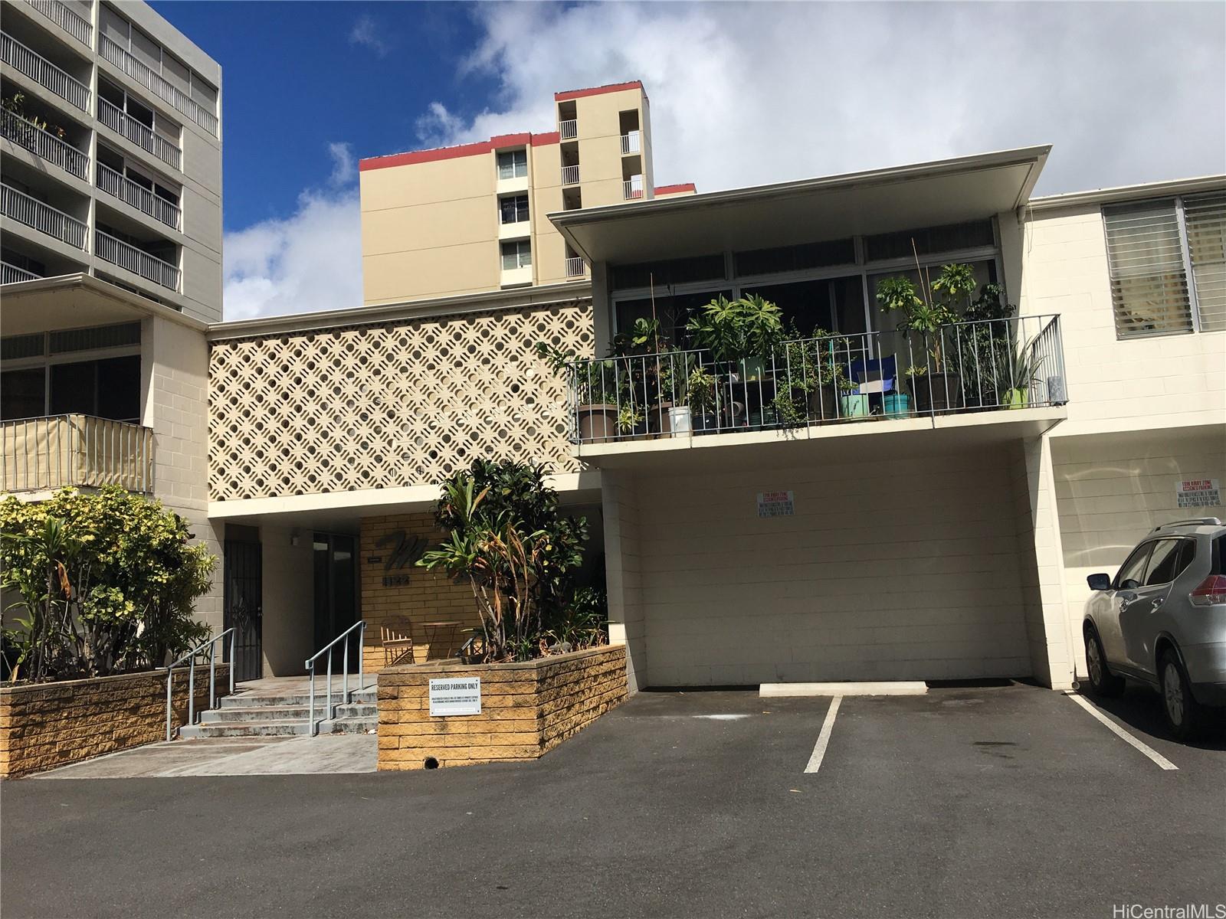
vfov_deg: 48.2
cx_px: 613
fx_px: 1027
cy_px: 460
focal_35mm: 29
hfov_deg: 61.7
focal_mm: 4.15
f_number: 2.2
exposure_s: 1/3077
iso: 25
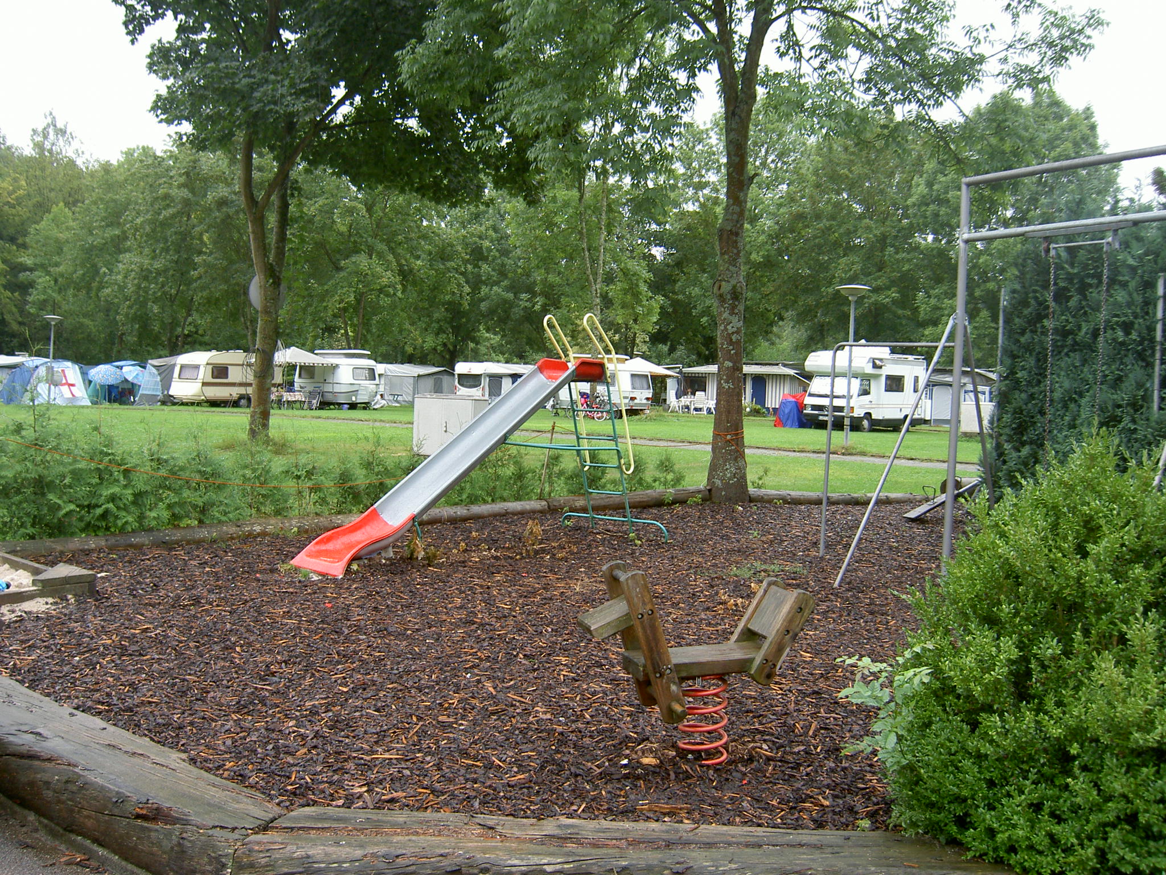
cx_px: 583
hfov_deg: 54.0
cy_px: 438
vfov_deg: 41.8
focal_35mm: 34
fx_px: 1145
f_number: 2.8
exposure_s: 1/160
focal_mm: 5.6
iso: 50
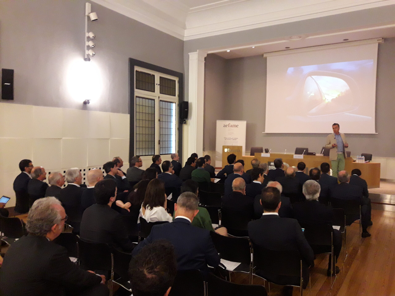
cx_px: 198
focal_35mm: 28
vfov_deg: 49.7
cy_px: 148
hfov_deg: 63.4
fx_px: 320
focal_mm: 3.7
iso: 320
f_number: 1.9
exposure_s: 1/17
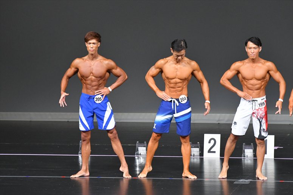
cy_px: 98
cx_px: 146
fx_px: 2441
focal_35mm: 300
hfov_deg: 6.9
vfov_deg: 4.6
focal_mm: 200
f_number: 5.6
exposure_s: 1/400
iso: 5000
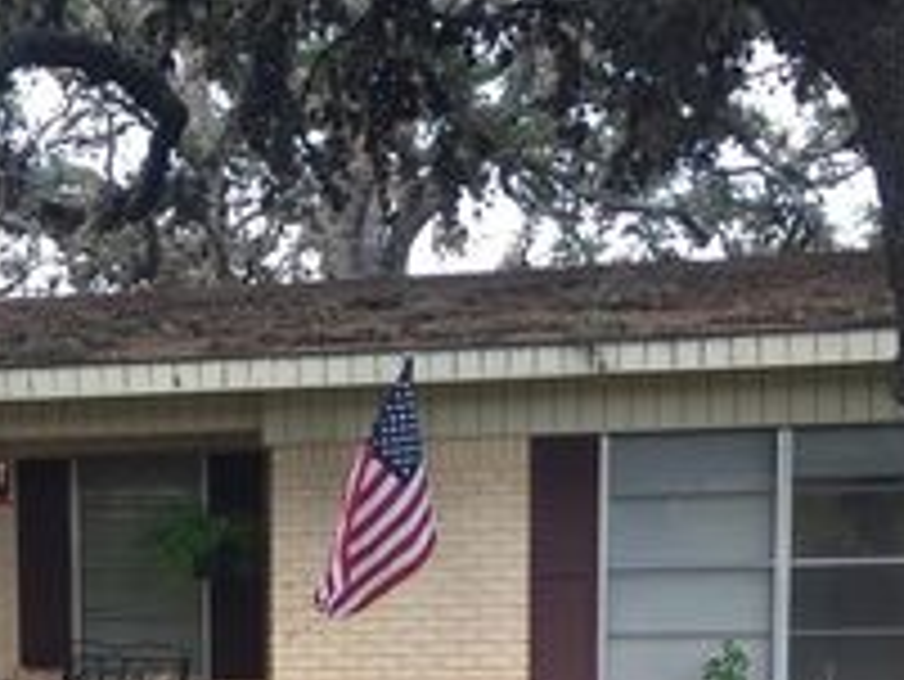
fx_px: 1881
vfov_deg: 19.8
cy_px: 691
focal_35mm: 72
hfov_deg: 25.6
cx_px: -13
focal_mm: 4.15
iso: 32
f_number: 2.2
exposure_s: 1/152
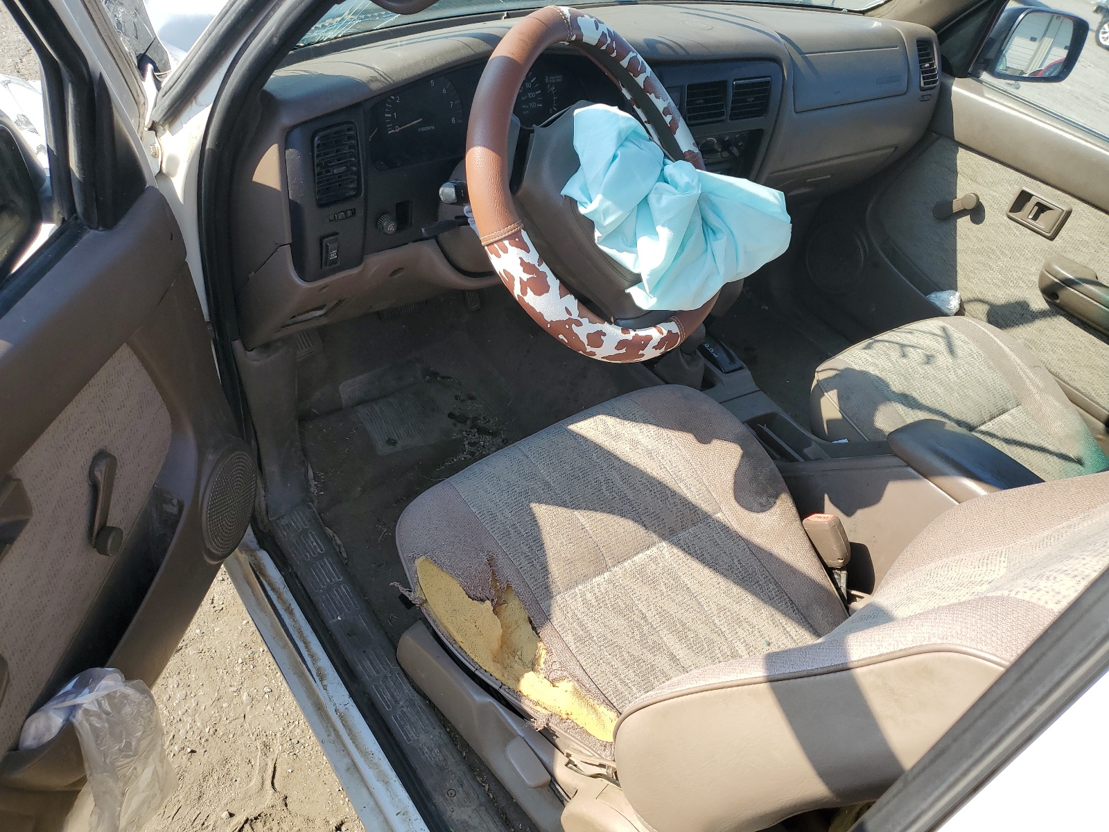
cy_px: 416
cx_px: 554
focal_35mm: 26
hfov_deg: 67.3
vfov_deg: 53.1
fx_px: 833
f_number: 1.5
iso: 50
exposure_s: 1/1111
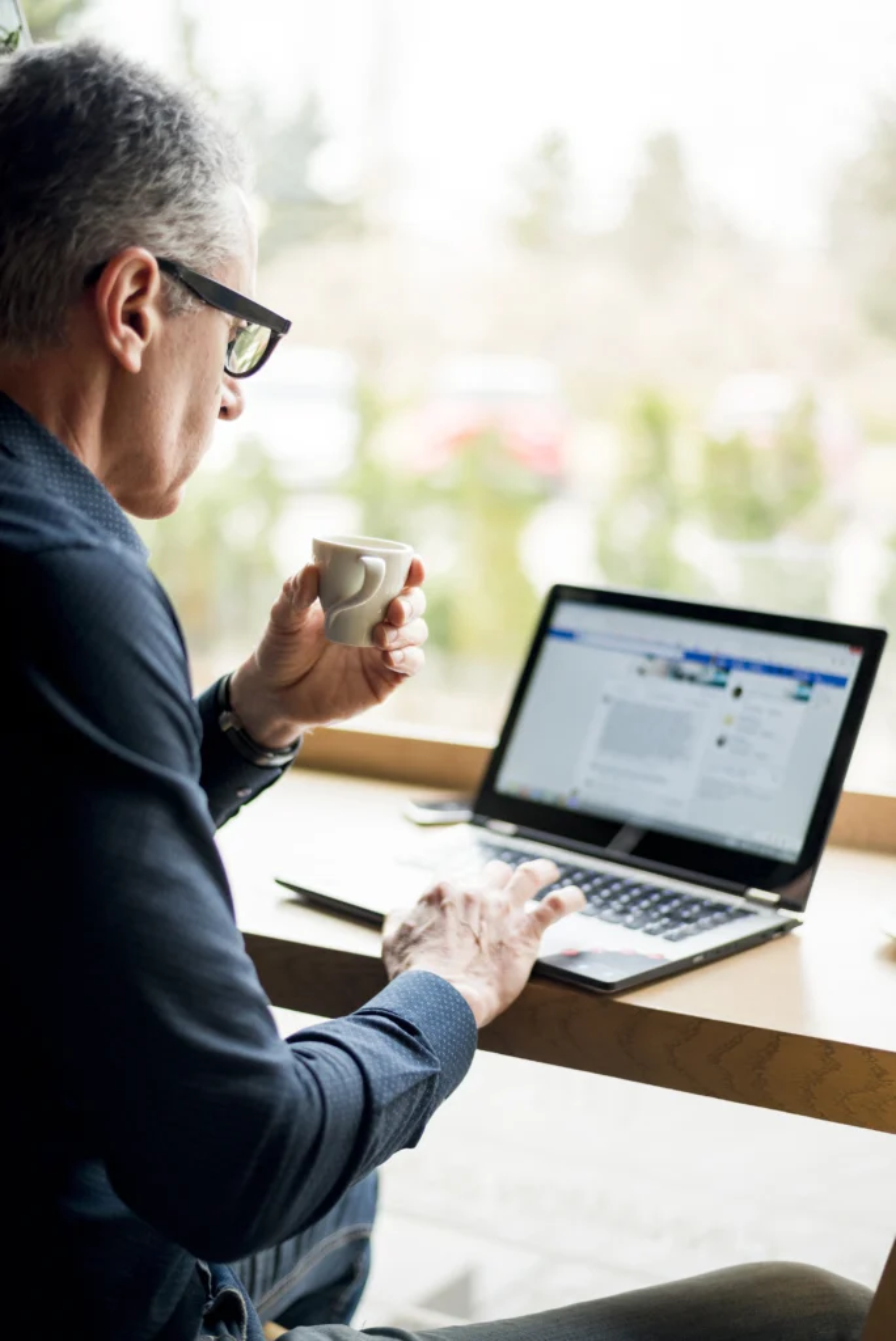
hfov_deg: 27.0
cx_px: 448
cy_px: 670
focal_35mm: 50
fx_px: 1864
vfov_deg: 39.6
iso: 320
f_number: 1.8
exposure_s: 1/400
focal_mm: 50
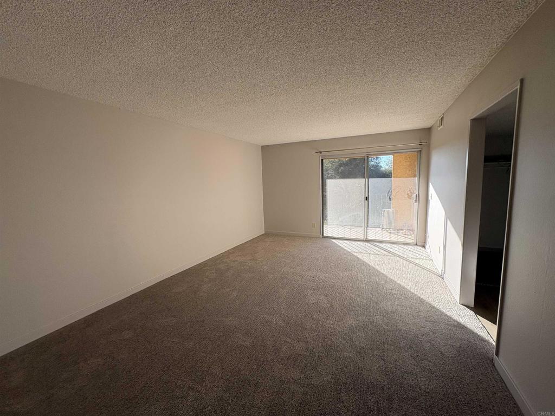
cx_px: 278
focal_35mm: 14
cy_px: 208
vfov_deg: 85.7
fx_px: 224
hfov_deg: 102.1
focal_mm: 2.22
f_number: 2.2
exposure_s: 1/331
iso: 50
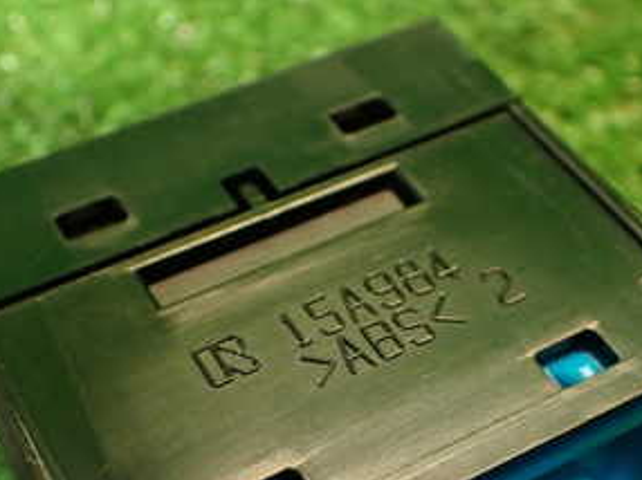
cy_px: 431
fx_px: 1167
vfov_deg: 22.7
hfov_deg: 30.7
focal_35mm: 63
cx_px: 337
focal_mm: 5.4
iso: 400
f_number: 2.3
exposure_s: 1/30
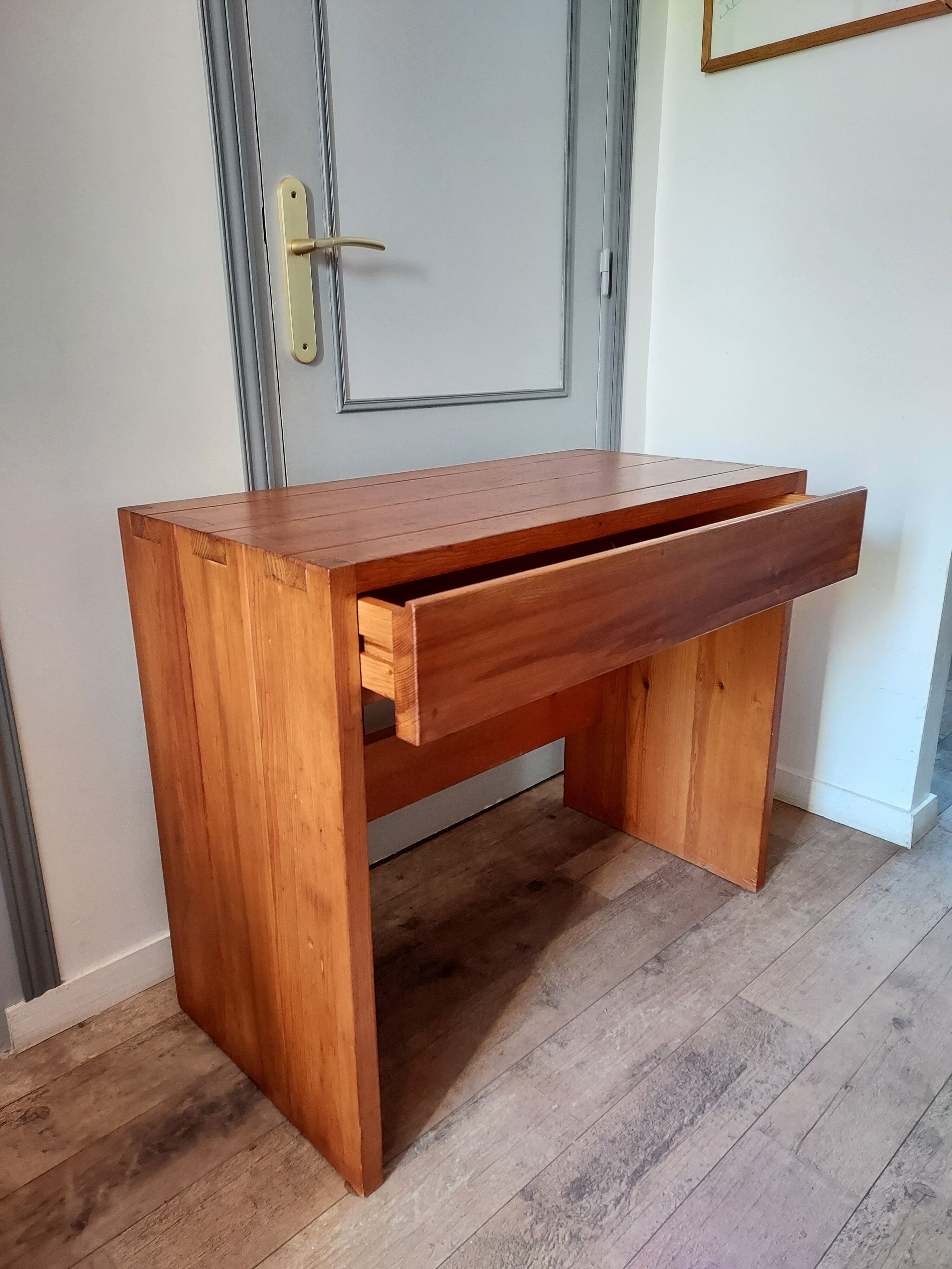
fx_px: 880
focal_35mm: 24
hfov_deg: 56.8
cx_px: 476
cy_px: 634
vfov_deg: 71.6
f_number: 1.8
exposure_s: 1/30
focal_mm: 4.6
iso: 400
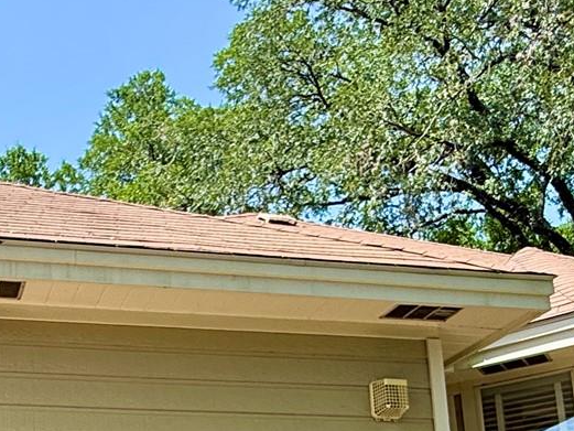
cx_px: 59
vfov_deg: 24.1
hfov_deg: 33.2
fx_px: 912
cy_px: 522
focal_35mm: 55
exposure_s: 1/502
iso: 64
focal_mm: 2.22
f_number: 2.2
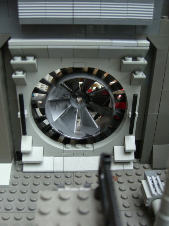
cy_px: 113
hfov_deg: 37.7
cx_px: 84
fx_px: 247
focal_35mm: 38
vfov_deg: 49.0
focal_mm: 7.9
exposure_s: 1/50
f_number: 2.8
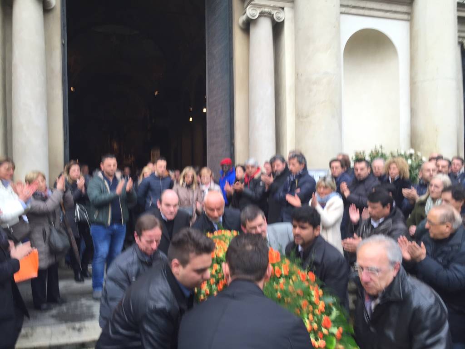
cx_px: 232
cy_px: 174
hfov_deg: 61.7
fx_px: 390
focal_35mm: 29
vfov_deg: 48.2
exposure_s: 1/100
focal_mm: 4.15
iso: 50
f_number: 2.2
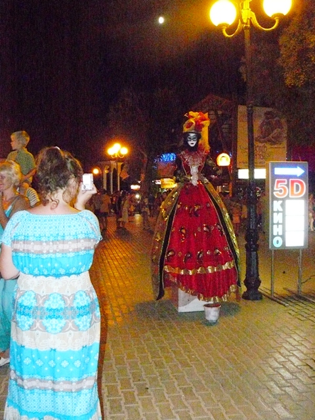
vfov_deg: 51.4
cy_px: 210
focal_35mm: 36
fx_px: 437
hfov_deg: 39.7
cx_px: 158
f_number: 2.8
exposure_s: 1/30
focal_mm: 6
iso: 1250
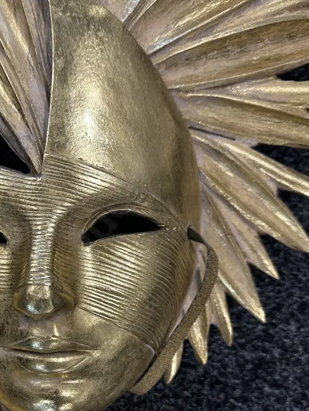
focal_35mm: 40
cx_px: 65
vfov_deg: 46.0
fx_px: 476
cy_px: 275
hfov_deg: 34.9
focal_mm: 6.86
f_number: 1.78
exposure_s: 1/50
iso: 160
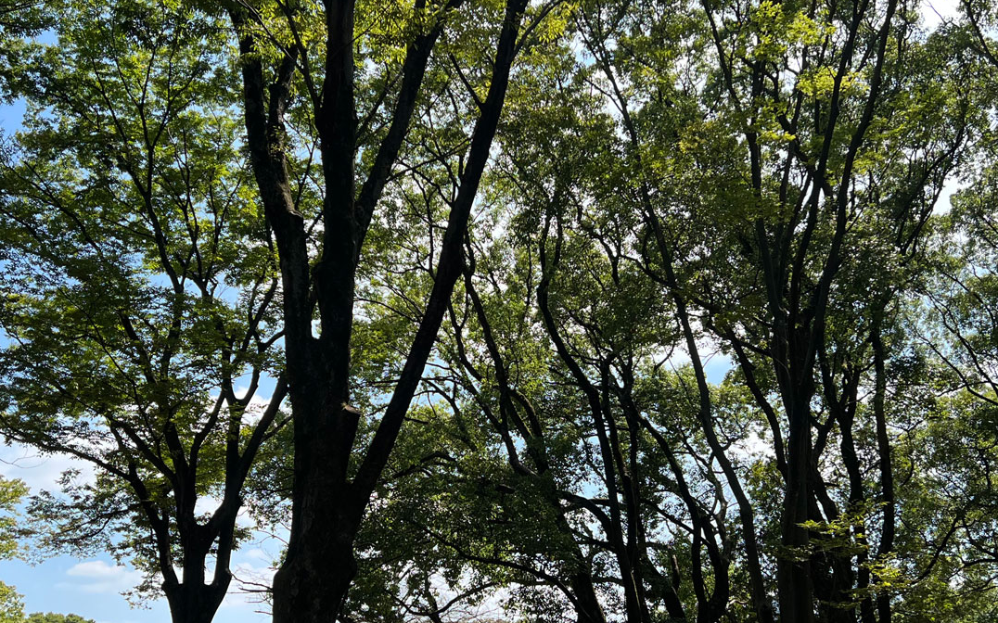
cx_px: 467
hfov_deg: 48.2
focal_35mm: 41
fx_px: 1115
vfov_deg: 31.1
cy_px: 395
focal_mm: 5.7
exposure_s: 1/1751
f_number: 1.5
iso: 50
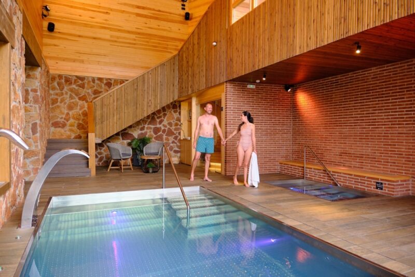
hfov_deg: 73.8
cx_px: 208
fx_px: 277
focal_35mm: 24
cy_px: 138
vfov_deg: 53.1
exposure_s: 1/60
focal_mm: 16
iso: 800
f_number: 2.8
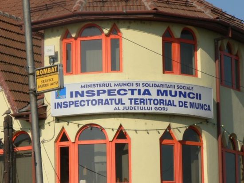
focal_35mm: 185
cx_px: 122
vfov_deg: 8.0
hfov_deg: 10.7
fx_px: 1305
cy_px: 92
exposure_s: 1/640
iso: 64
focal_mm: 31.6
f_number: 5
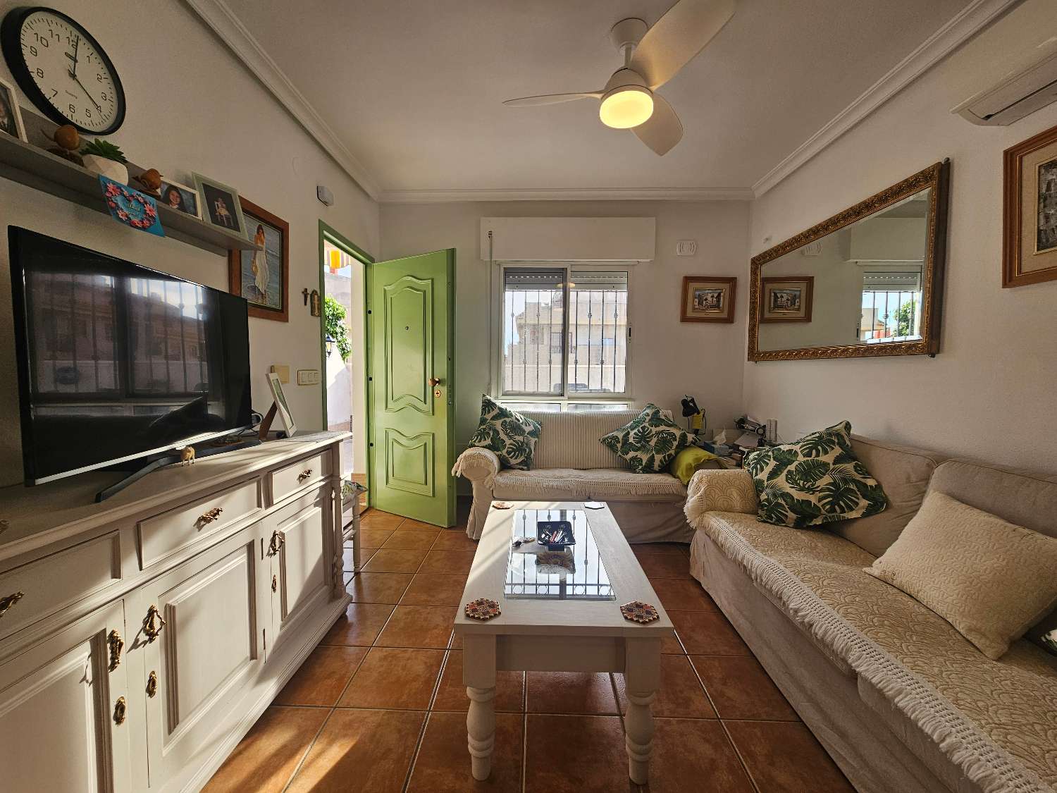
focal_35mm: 13
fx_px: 397
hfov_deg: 106.2
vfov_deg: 89.9
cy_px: 396
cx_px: 528
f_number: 2.2
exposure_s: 1/234
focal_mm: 2.2
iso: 50
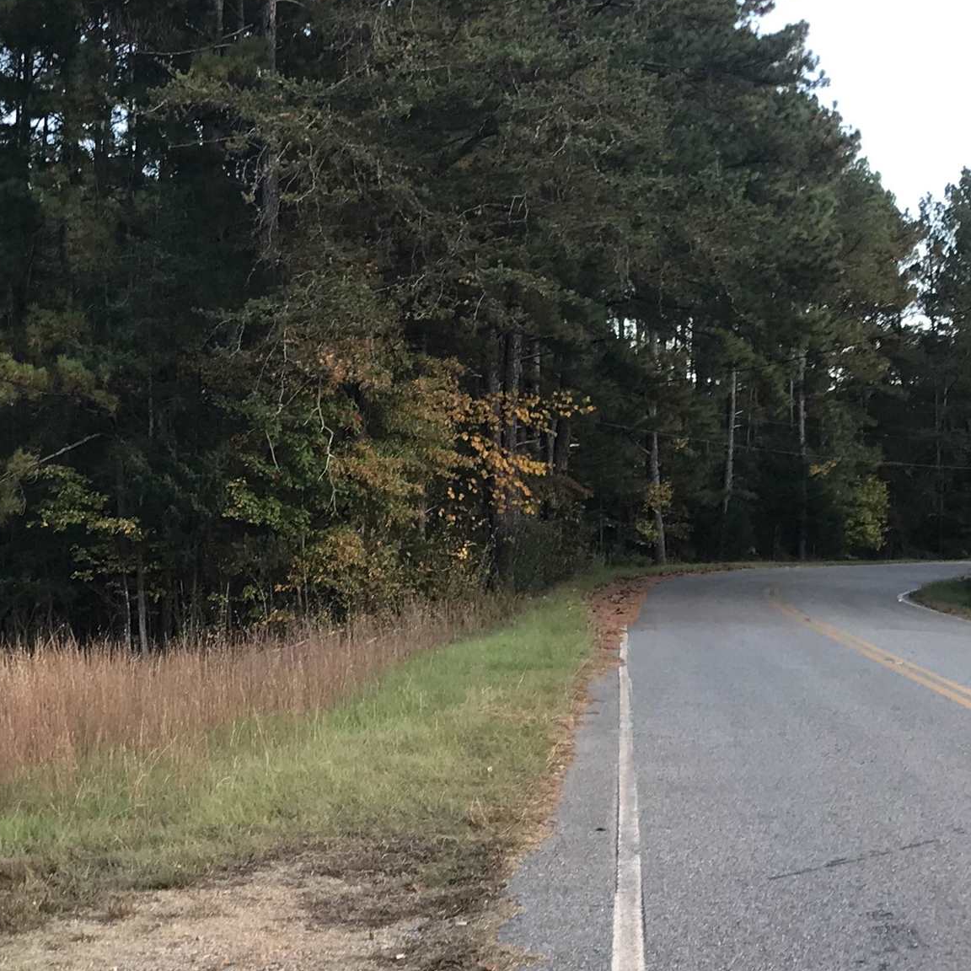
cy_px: 393
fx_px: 2095
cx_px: 121
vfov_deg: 26.1
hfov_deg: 25.4
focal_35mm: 66
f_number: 1.8
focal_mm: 3.99
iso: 20
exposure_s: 1/129
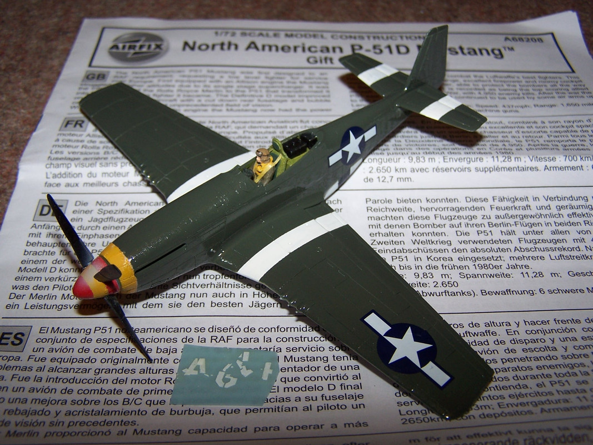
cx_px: 296
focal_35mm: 38
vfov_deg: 37.7
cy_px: 222
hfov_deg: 49.0
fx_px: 651
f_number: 2.8
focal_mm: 6.3
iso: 80
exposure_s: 1/60
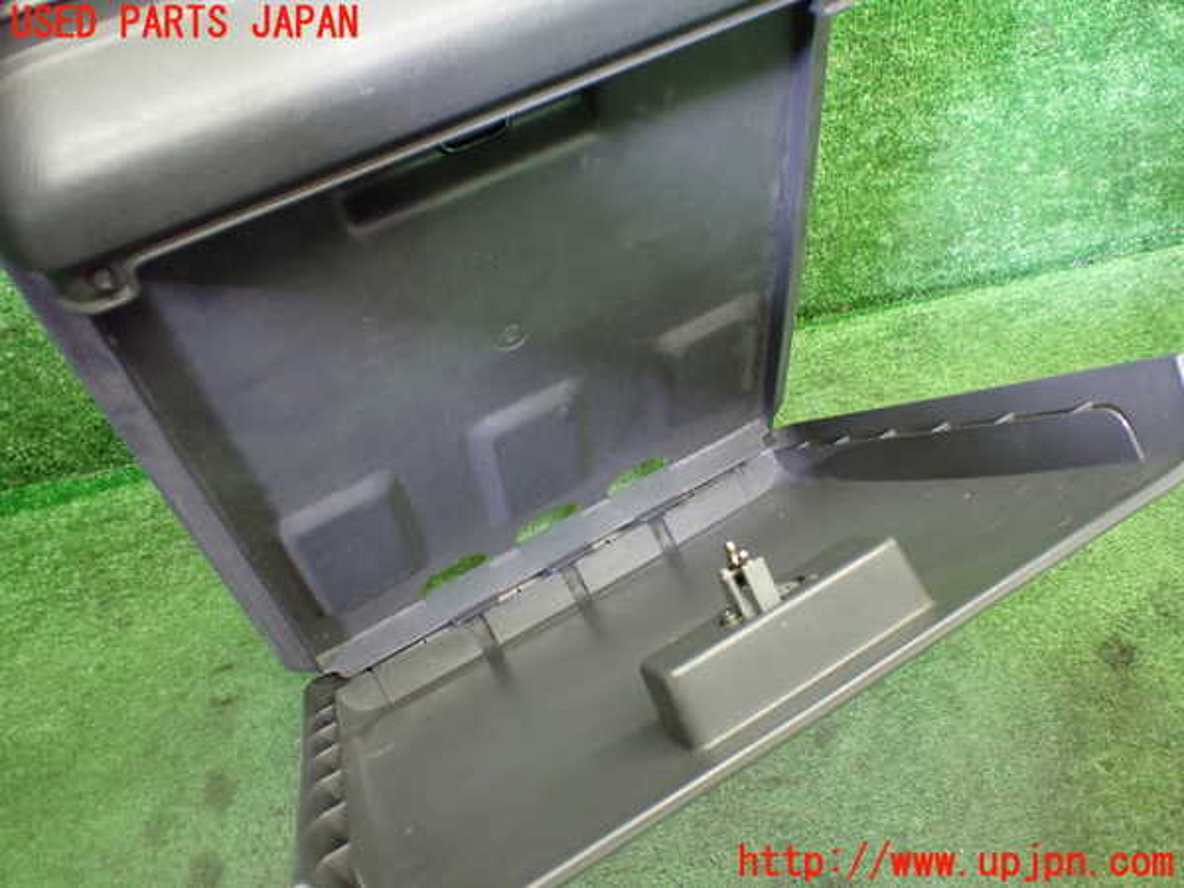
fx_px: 1026
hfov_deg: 60.0
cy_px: 444
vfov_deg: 46.8
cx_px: 592
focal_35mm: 30
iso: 800
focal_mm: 5.4
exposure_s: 1/60
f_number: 2.3
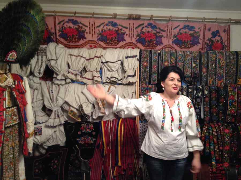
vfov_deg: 40.7
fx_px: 244
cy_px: 90
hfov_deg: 52.6
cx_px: 120
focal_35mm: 35
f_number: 2.4
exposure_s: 1/20
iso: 160
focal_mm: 4.28
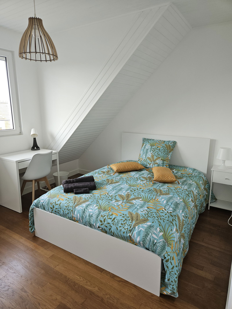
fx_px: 206
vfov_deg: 73.9
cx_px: 116
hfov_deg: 58.9
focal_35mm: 23
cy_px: 154
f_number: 1.8
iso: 32
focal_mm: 5.4
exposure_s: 1/50
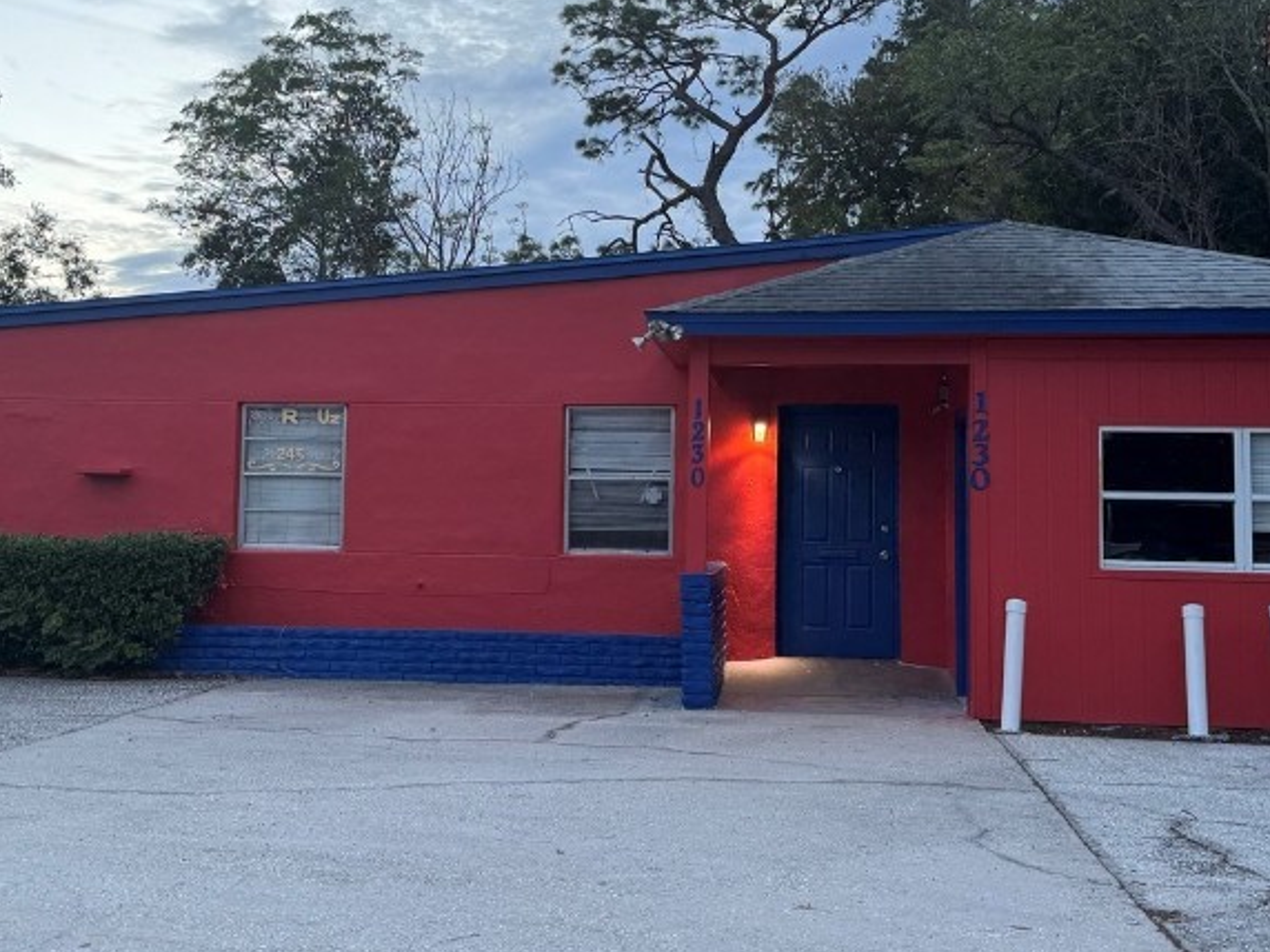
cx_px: 599
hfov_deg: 43.8
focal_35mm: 43
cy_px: 391
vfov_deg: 33.5
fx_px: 1578
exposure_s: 1/120
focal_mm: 6.86
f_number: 1.78
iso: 80
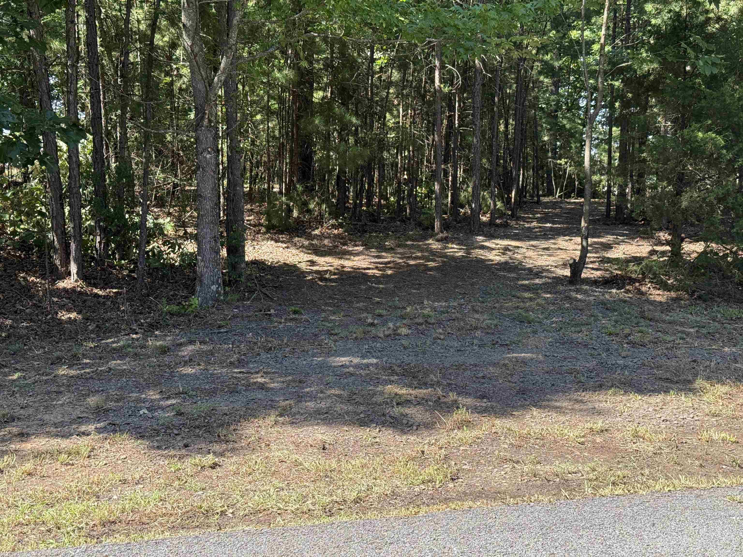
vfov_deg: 30.3
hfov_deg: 39.7
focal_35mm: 48
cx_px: 372
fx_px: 1030
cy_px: 278
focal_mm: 6.76
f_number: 1.78
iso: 64
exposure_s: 1/475
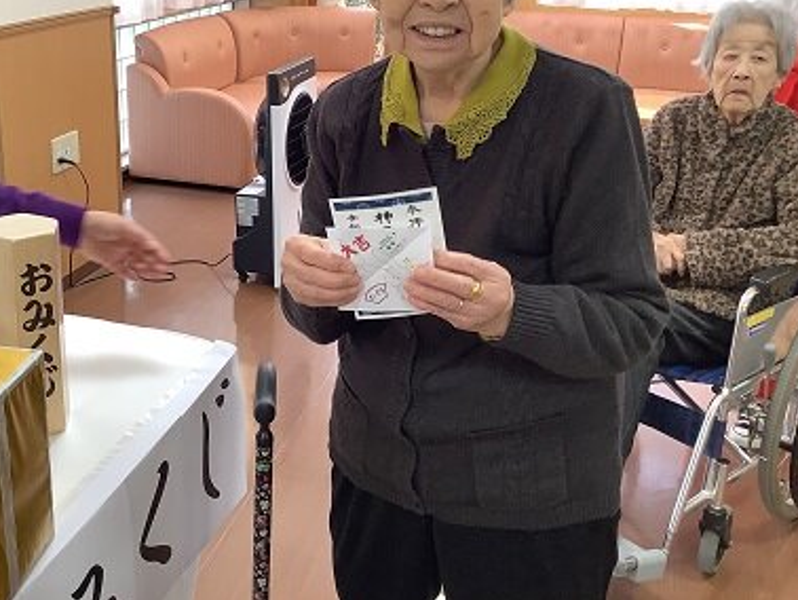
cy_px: 210
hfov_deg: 45.3
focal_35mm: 41
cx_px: 289
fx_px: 946
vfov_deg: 34.9
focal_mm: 3.3
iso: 80
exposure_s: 1/60
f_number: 2.4
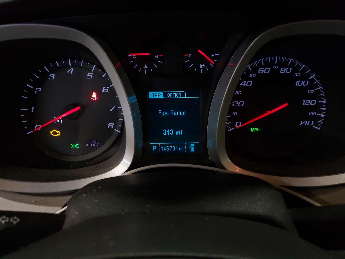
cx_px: 172
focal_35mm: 26
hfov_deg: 67.3
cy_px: 130
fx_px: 259
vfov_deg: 53.1
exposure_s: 1/60.2
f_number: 1.5
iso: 274
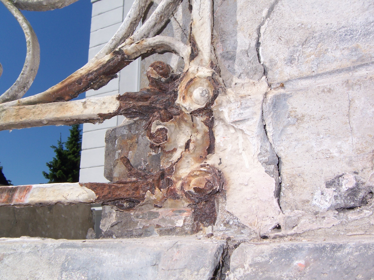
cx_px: 187
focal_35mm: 39
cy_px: 140
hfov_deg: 47.9
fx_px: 421
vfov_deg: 36.8
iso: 64
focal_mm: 6.4
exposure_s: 1/320
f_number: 7.1
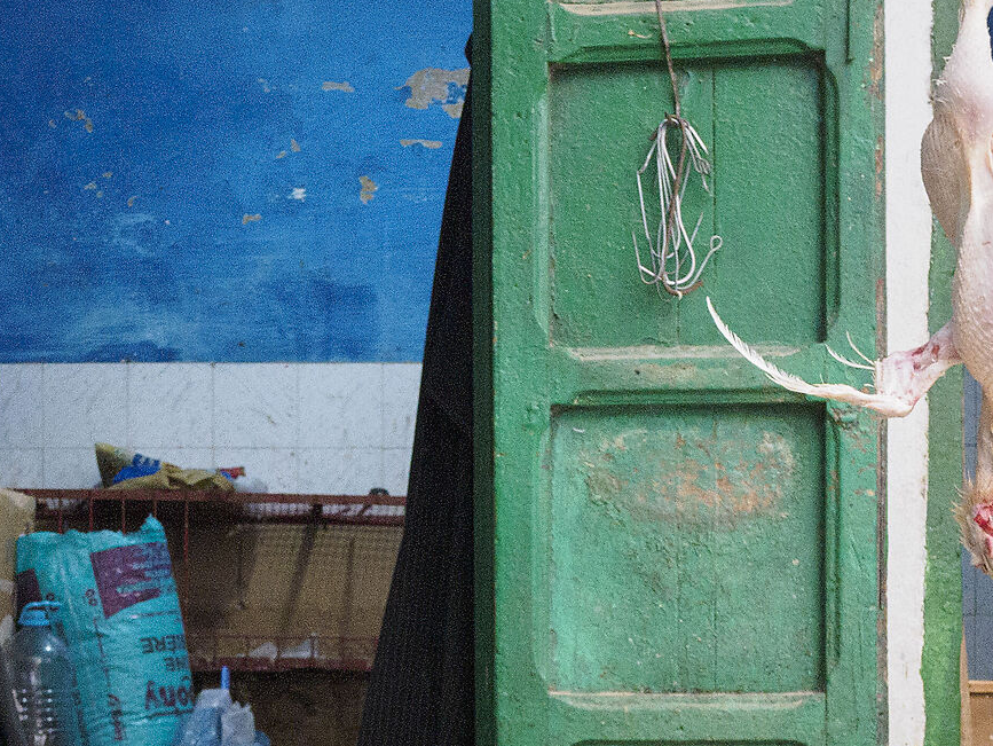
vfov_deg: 17.3
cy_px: 777
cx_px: 270
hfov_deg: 23.4
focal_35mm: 83
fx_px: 2382
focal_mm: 15
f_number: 5.6
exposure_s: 1/100
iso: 3200
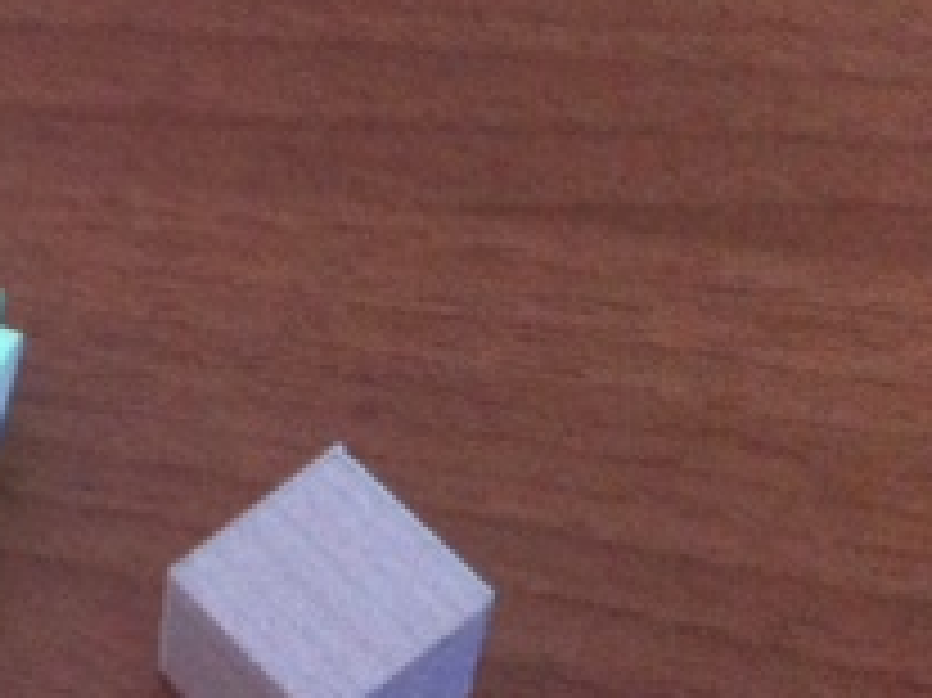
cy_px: 703
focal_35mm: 108
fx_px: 2906
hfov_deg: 16.8
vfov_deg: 13.5
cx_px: -401
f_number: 2.8
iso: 320
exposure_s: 1/15
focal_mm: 3.85
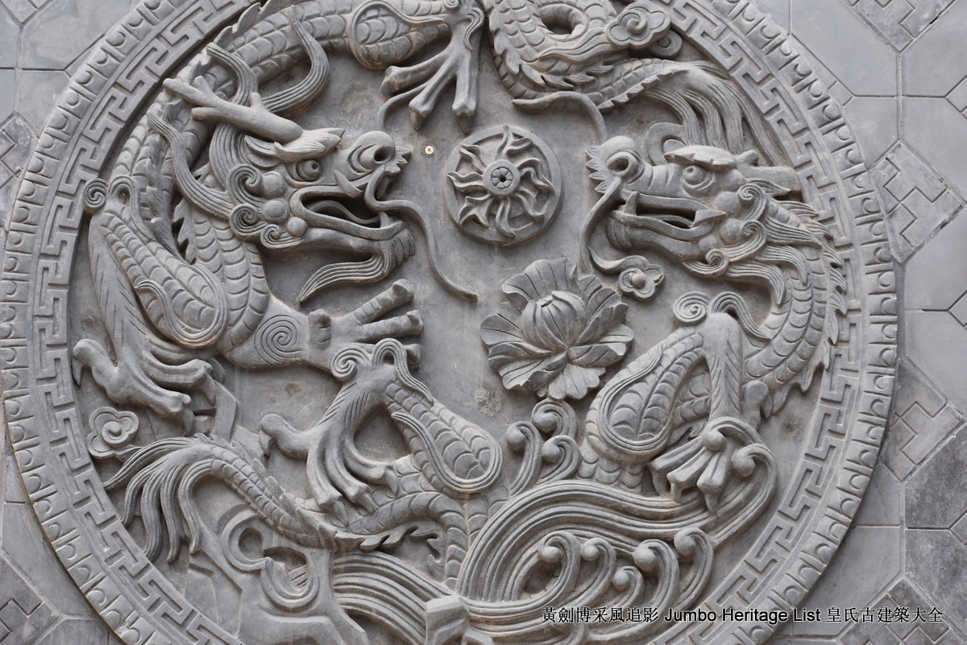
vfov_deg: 13.1
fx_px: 2821
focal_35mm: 105
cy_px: 322
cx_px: 484
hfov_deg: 19.4
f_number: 5.6
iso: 280
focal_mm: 70
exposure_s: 1/250
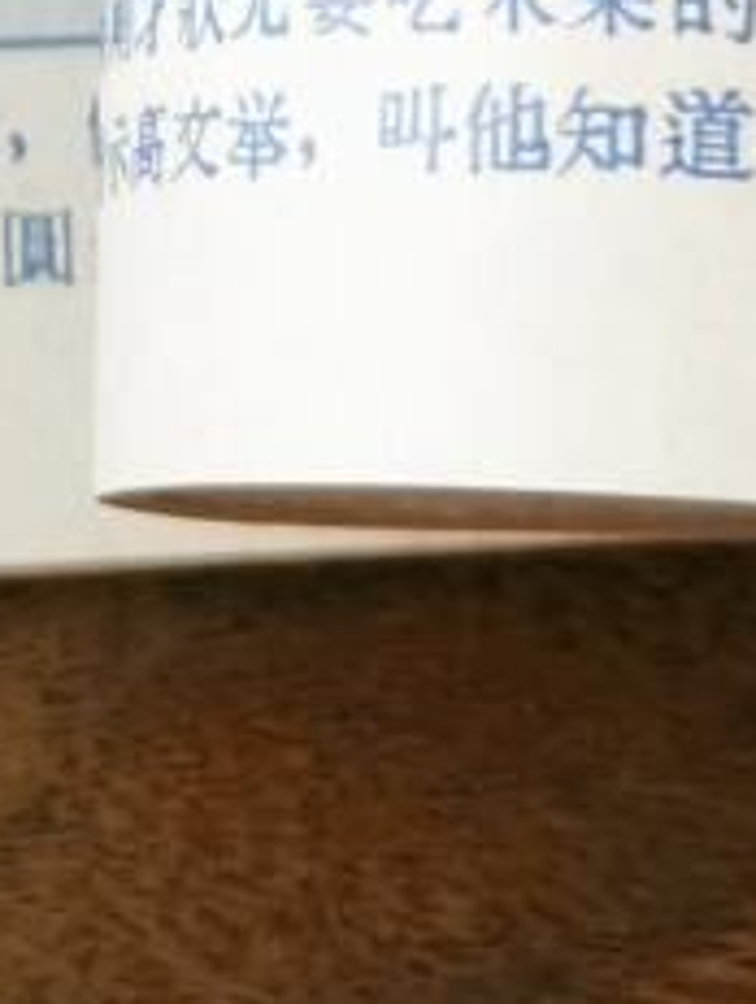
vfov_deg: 8.3
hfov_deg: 7.0
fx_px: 6098
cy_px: -1782
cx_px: -165
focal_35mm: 210
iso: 100
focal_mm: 6.67
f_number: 1.9
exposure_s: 1/120
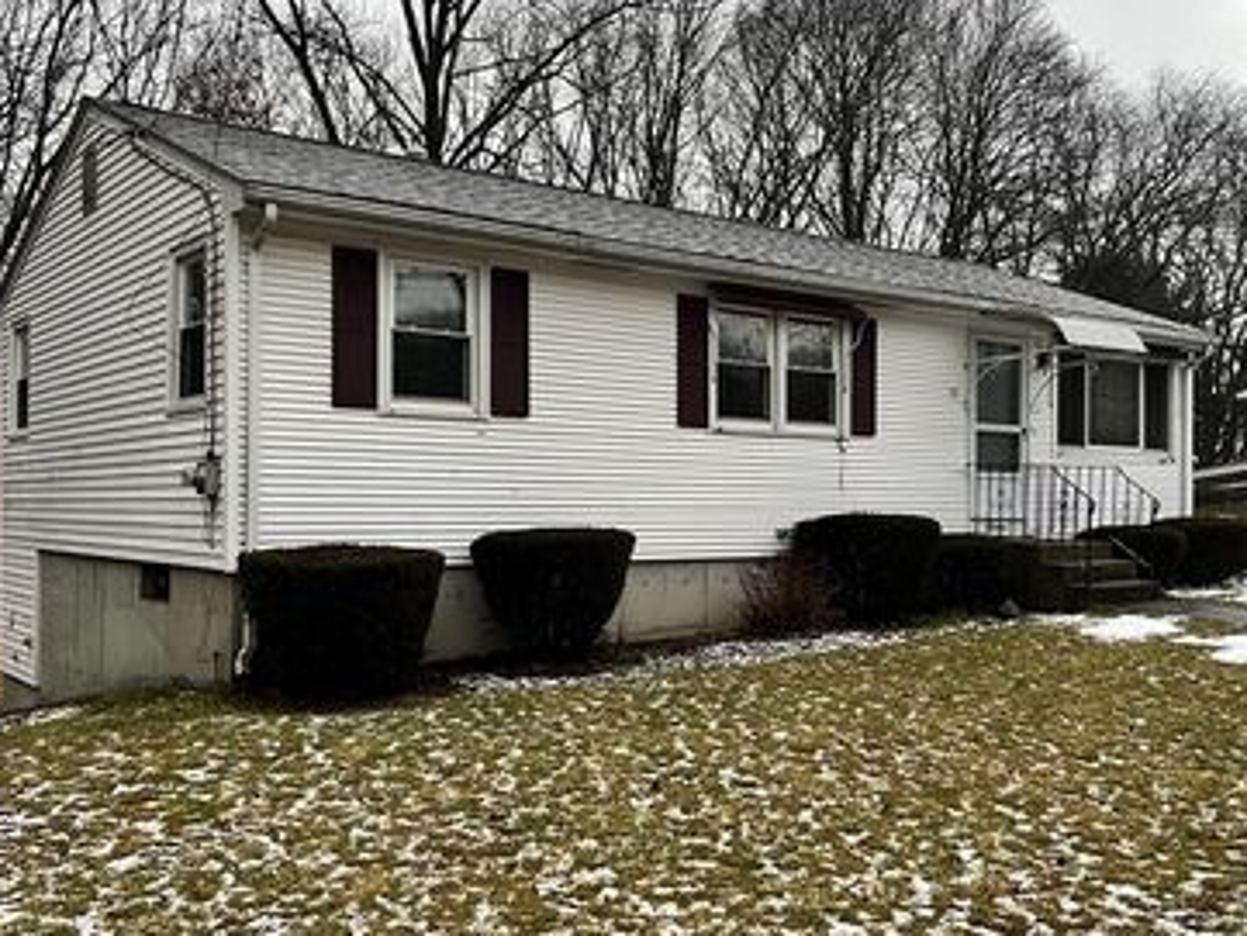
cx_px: 701
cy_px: 492
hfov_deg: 51.2
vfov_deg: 39.7
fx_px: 1297
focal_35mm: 36
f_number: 1.6
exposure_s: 1/75
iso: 125
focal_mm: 5.1
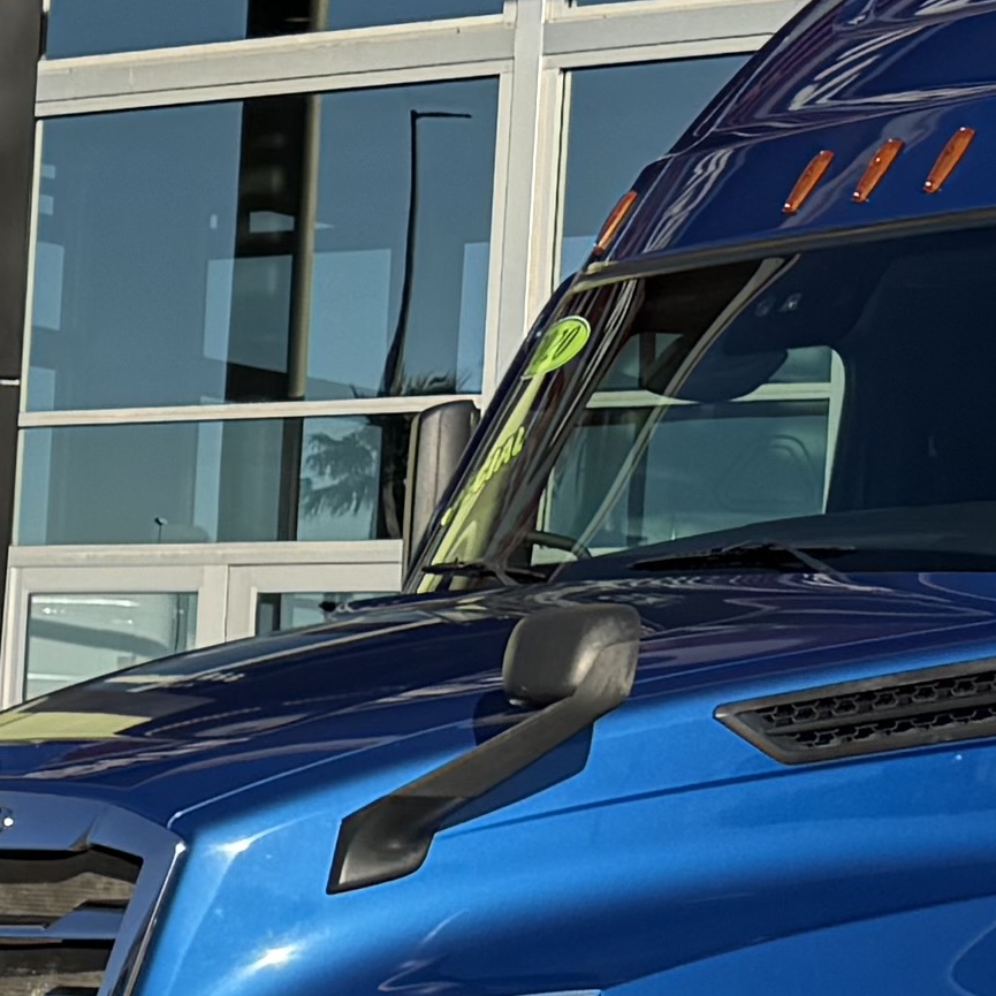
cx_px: -1803
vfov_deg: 12.4
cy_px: 942
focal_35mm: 140
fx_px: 4557
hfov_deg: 10.0
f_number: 1.78
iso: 80
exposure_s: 1/4975
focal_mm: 6.76
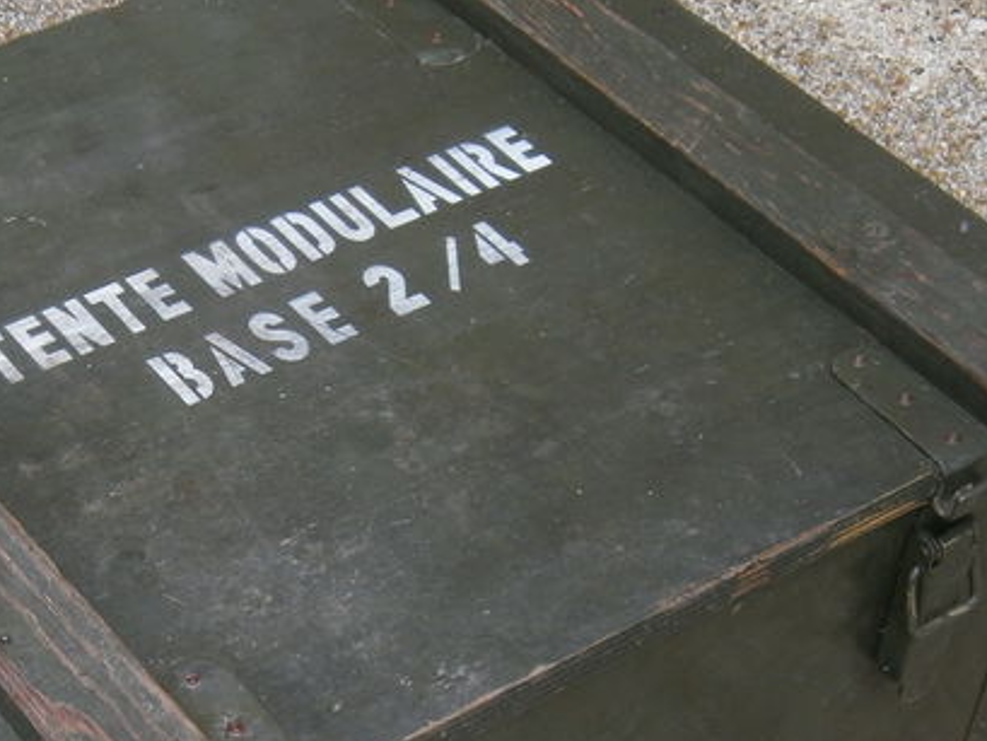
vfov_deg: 16.5
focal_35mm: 88
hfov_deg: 22.1
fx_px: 2510
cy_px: 710
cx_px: 268
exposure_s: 1/80
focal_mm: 6.4
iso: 80
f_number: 3.1
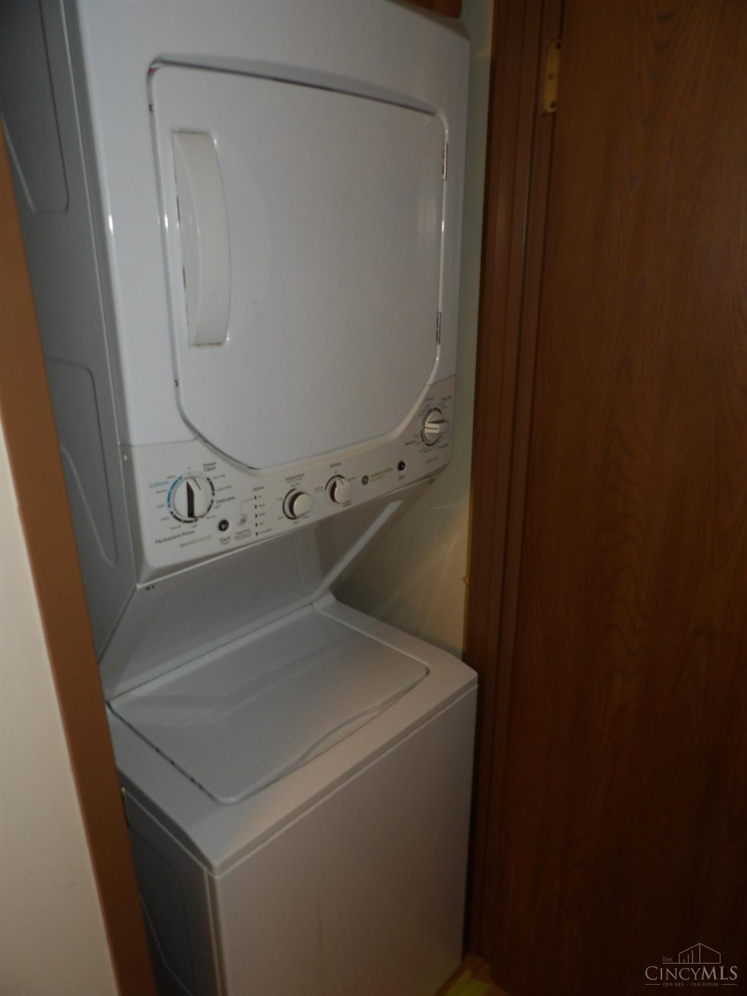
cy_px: 498
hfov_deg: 56.8
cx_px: 374
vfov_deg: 71.6
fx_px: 691
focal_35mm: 24
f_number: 3.2
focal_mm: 4.3
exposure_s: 1/33
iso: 200
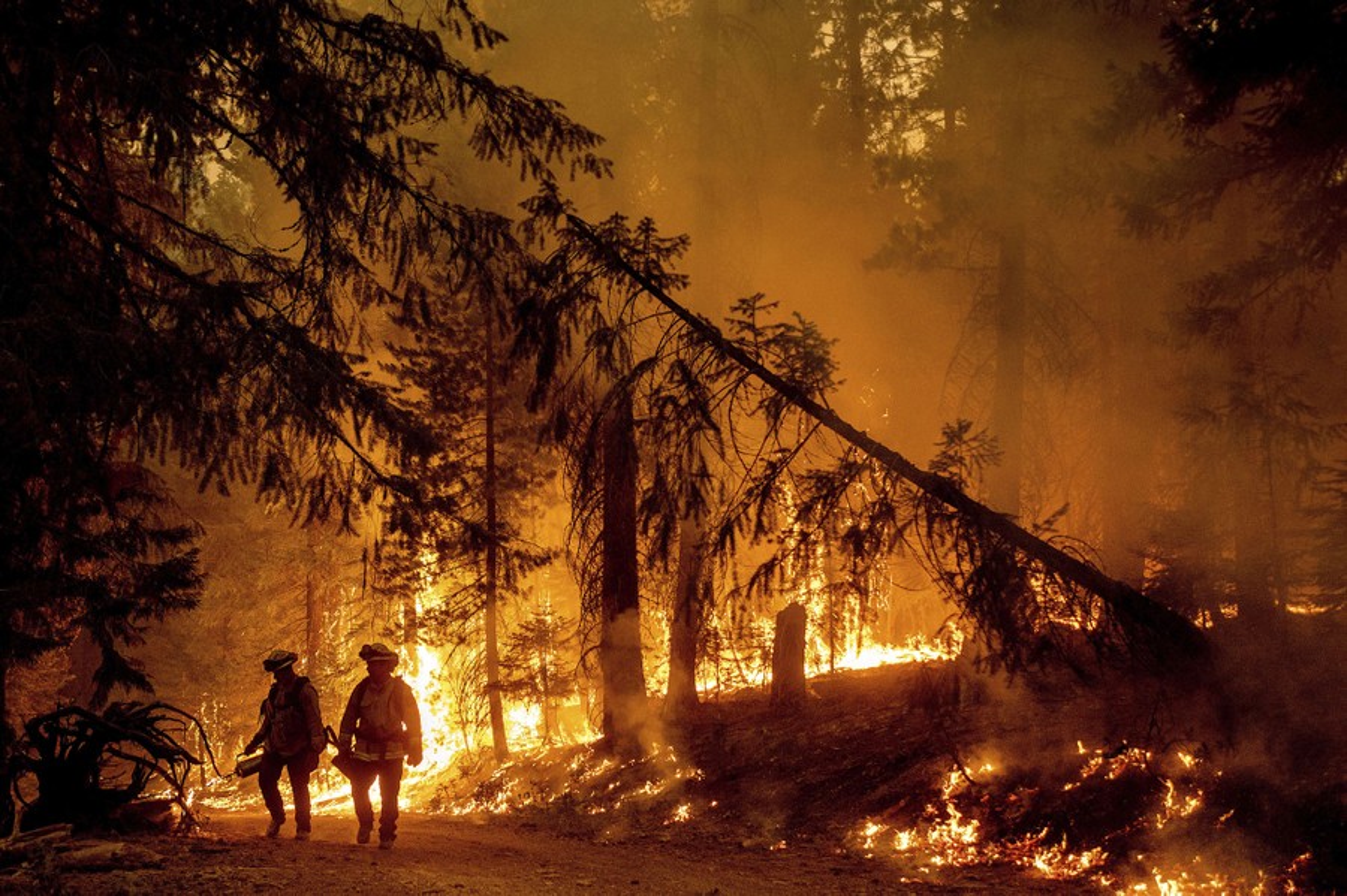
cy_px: 448
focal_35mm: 35
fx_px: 1309
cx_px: 674
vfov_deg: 37.8
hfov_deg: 54.5
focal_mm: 35
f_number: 4
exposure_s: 1/350
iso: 2200
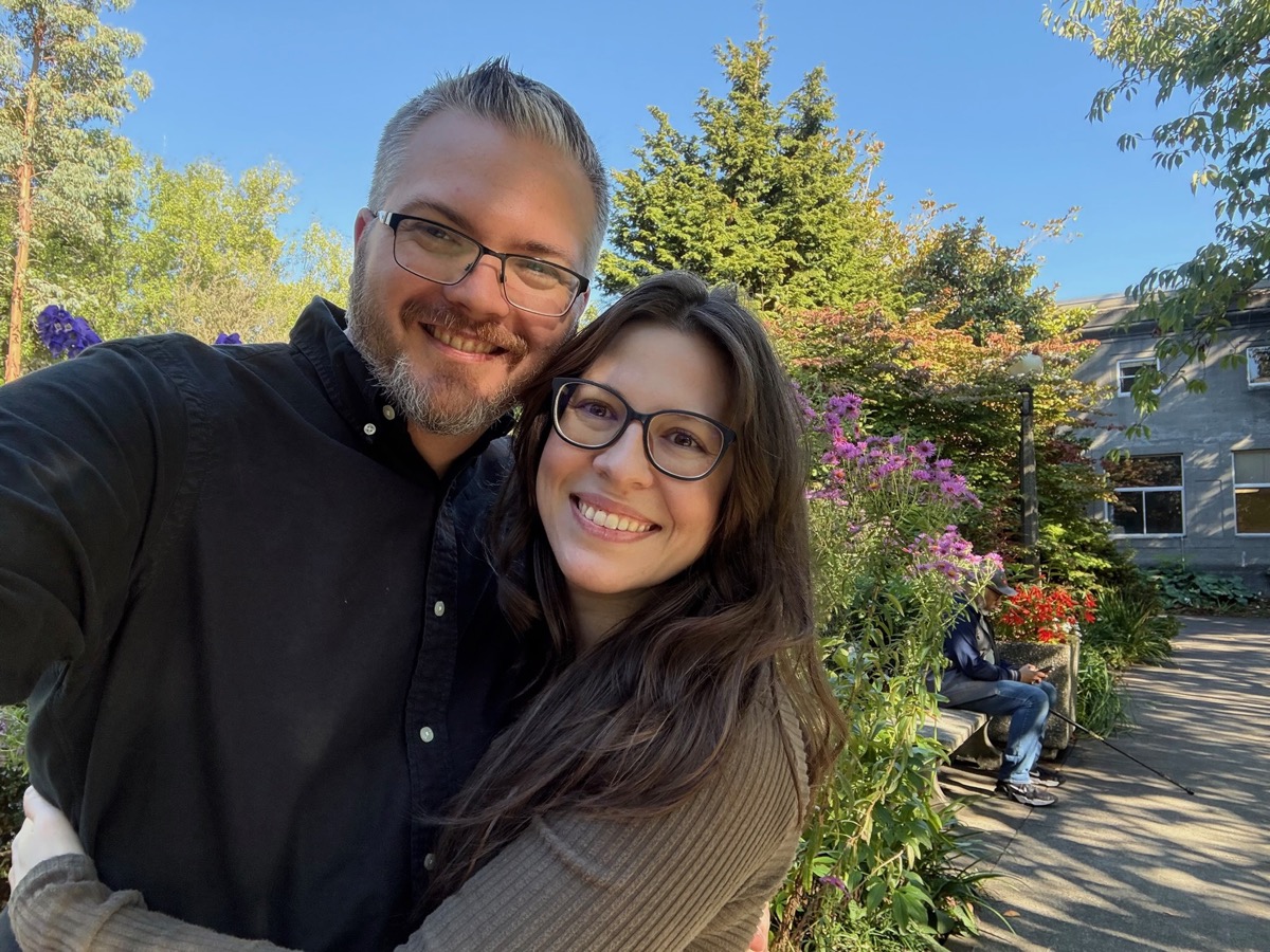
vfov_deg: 58.9
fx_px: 844
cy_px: 476
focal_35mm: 23
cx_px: 635
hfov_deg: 73.9
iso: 80
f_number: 1.9
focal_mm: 2.69
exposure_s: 1/200
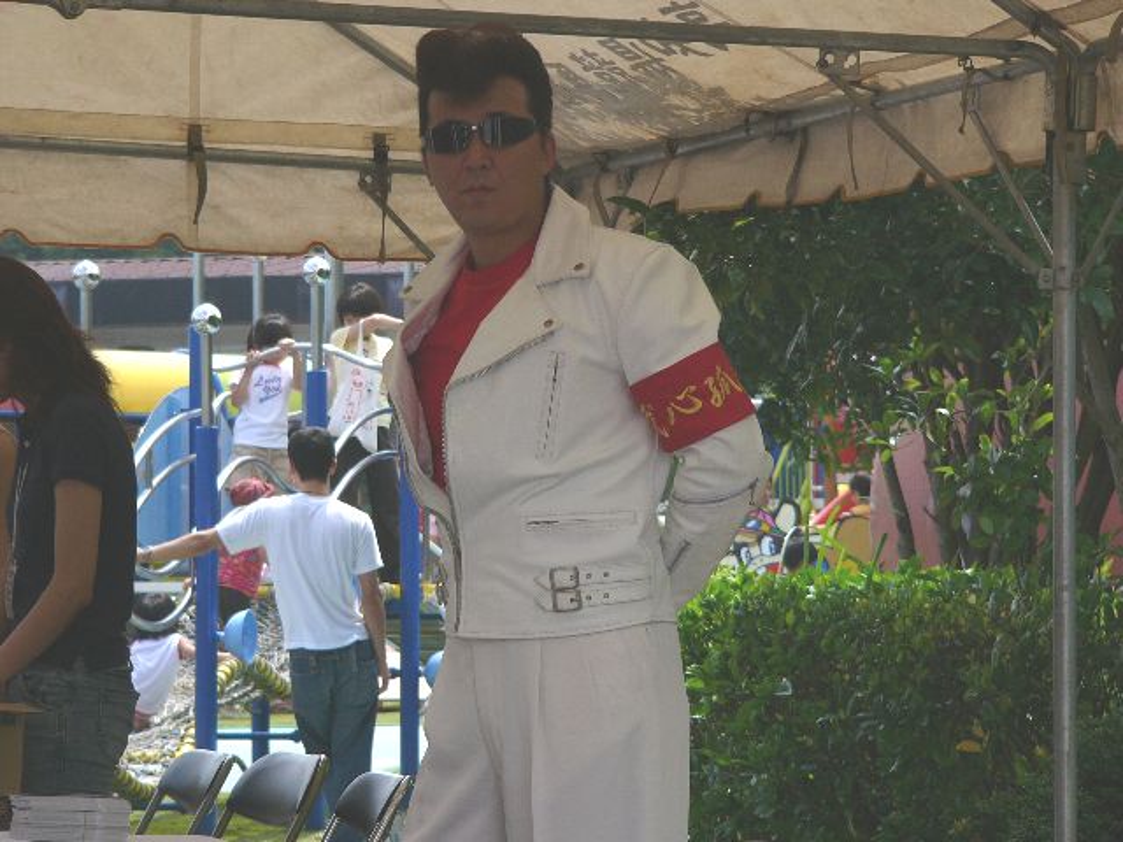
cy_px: 421
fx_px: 4866
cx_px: 562
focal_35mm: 150
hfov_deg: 13.2
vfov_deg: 9.9
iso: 50
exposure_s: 1/800
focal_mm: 25
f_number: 5.2
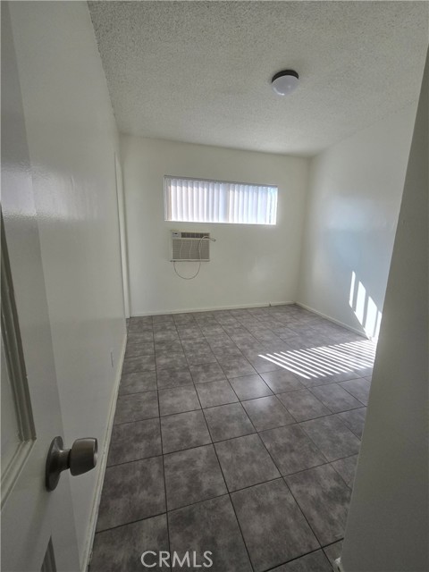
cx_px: 214
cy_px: 286
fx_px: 215
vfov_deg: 106.2
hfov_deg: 89.9
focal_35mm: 13
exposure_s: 1/205
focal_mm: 2.2
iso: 50
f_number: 2.2
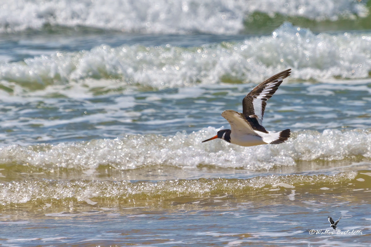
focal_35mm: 560
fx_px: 5771
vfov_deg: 2.5
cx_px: 186
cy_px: 124
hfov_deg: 3.7
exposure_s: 1/4000
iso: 500
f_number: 8
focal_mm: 560
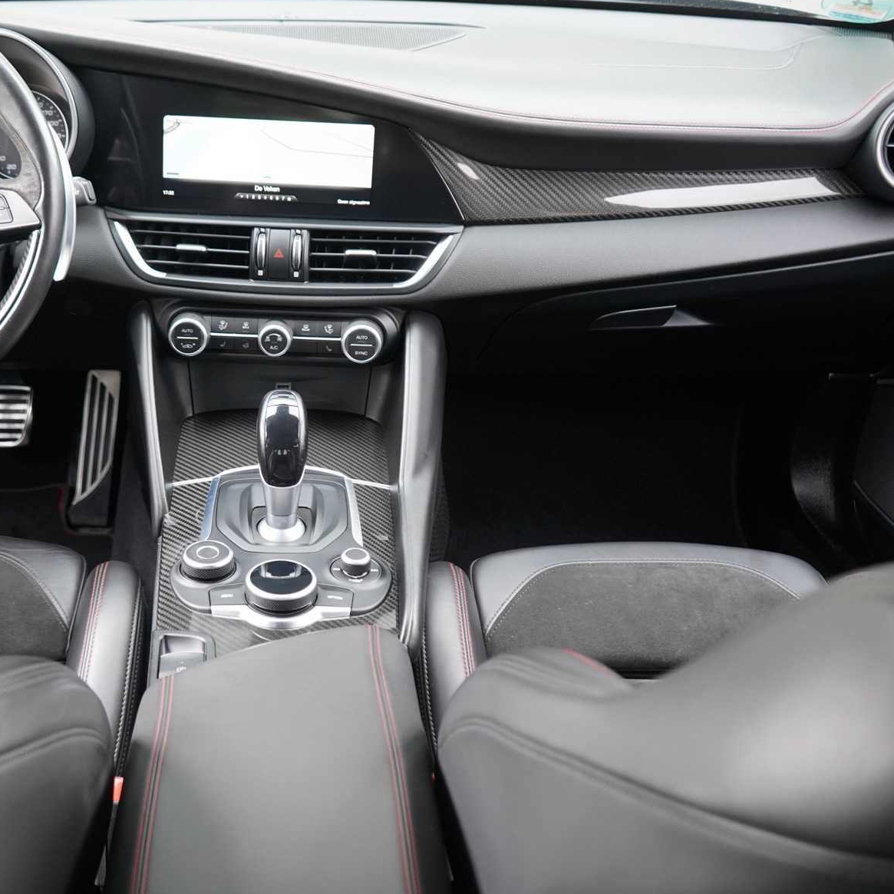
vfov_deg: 40.0
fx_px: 1227
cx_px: 285
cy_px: 432
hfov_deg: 39.5
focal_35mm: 42
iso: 1250
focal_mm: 30
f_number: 4
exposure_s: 1/160
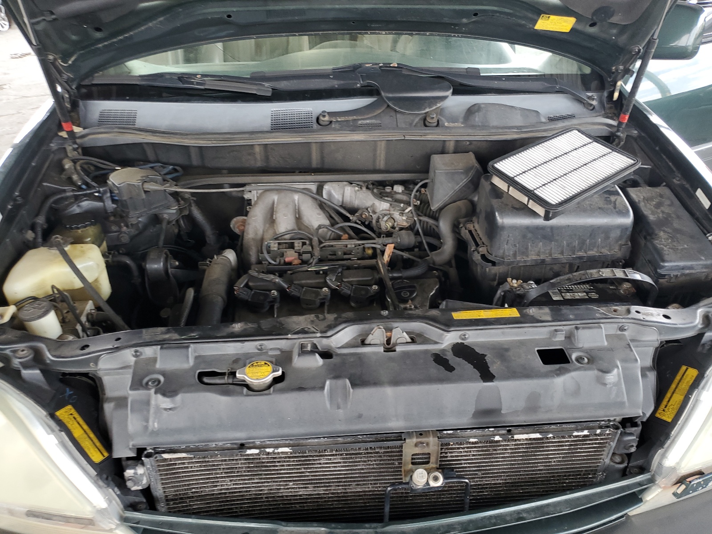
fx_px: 535
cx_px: 356
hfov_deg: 67.3
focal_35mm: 26
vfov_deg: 53.1
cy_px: 267
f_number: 1.5
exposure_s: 1/120
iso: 73
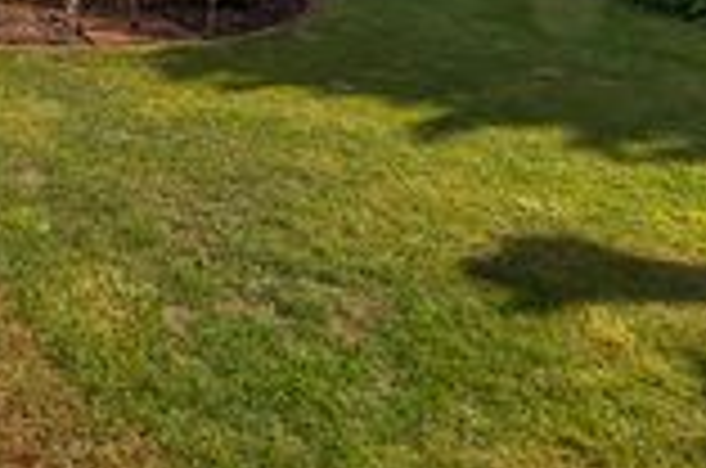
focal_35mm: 42
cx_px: 108
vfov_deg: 26.7
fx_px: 822
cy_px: -146
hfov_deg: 43.5
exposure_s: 1/250
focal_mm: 14
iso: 100
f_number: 8
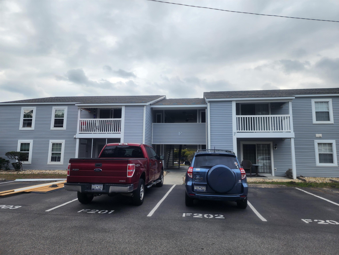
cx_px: 170
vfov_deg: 58.9
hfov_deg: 73.9
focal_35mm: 23
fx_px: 225
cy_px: 128
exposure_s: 1/180
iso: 12
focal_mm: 6.4
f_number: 1.8
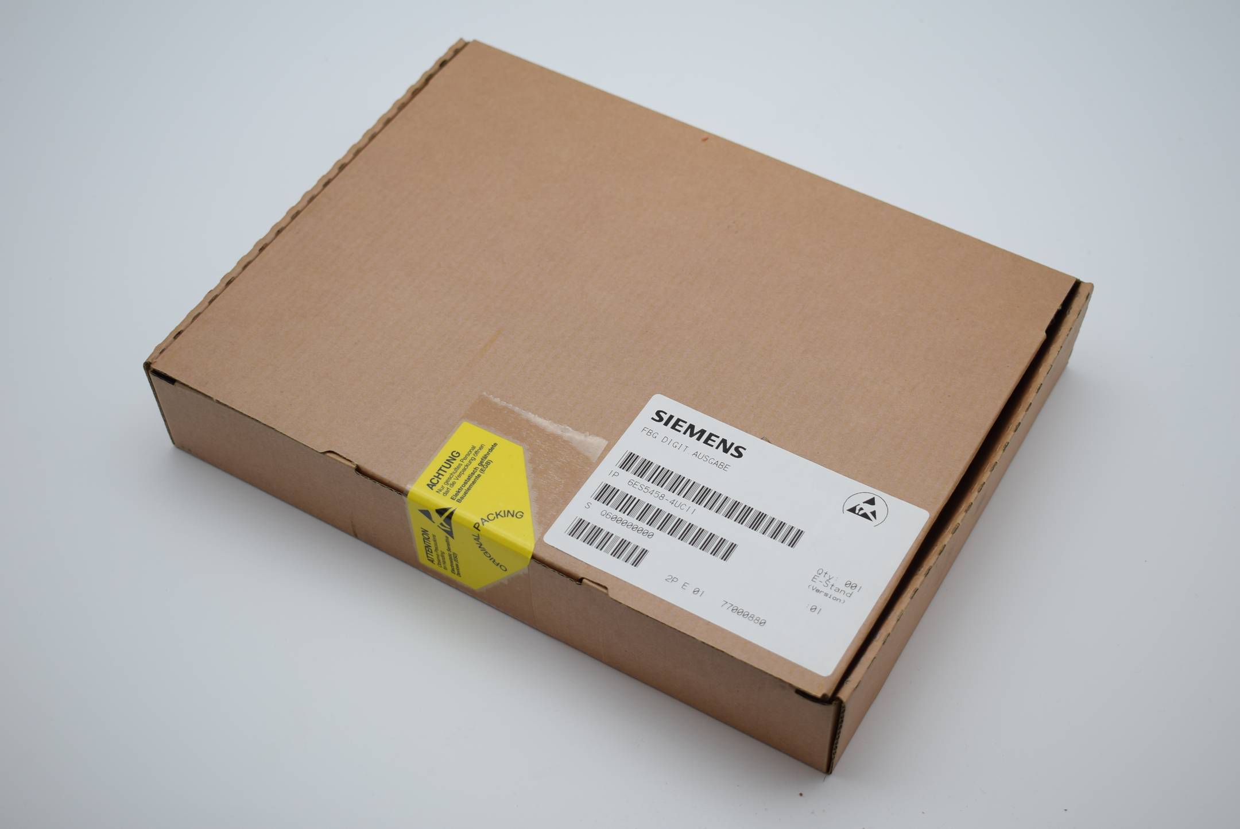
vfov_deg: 25.8
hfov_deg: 37.8
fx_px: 1810
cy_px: 414
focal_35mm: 52
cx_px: 620
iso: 100
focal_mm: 35
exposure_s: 1/125
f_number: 5.6
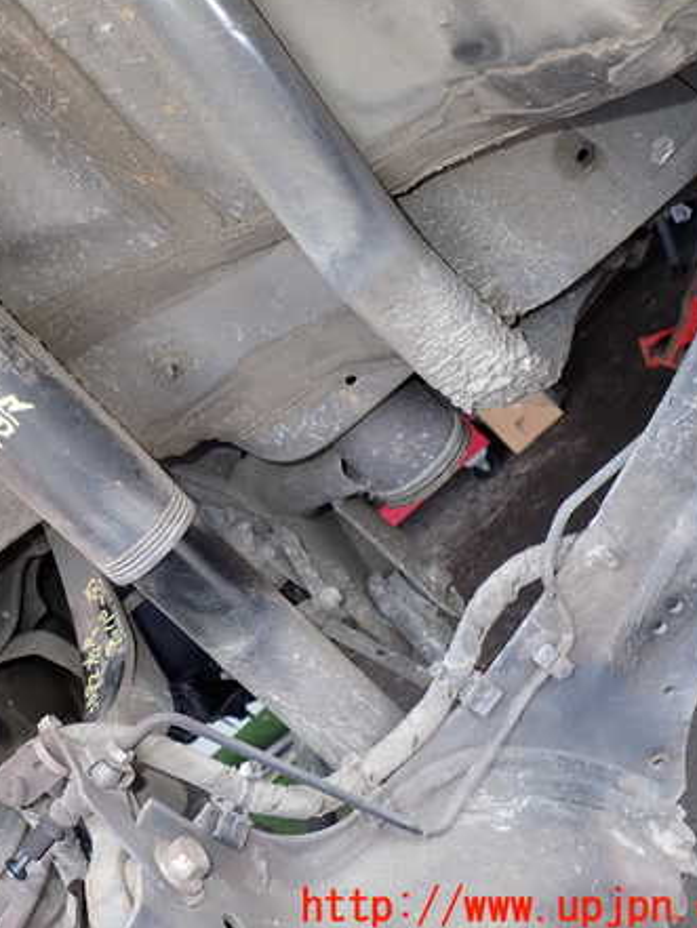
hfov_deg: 40.2
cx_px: 145
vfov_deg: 53.9
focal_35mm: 34
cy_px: 461
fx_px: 912
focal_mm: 4.5
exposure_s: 1/80
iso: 100
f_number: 2.8
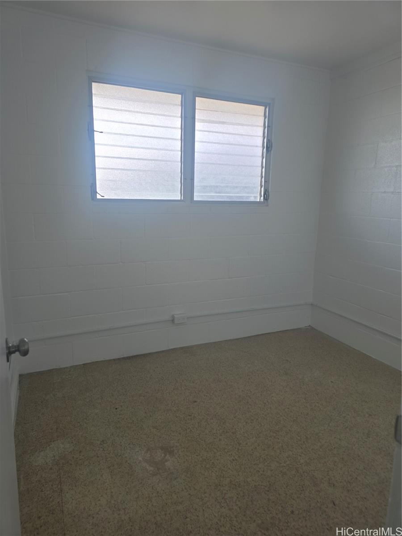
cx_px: 201
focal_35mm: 23
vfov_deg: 73.9
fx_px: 356
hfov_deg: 58.9
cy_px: 268
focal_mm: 6.3
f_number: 1.7
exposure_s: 1/180
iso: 16
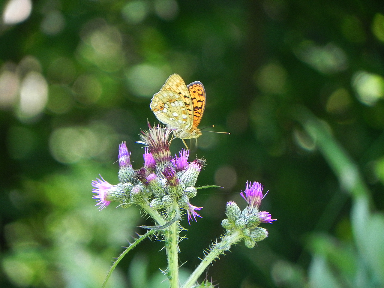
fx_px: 6711
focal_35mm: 605
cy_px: 144
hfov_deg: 3.3
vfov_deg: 2.5
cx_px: 192
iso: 245
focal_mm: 107.6
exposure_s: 1/60
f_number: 5
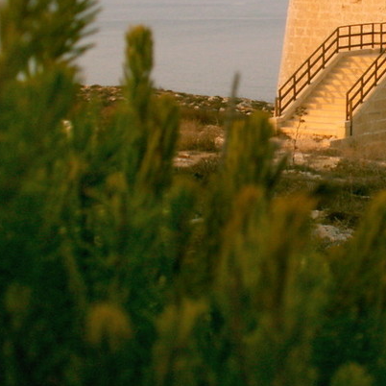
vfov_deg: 15.0
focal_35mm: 116
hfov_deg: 14.8
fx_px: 1463
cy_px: 116
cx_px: 368
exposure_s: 1/125
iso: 50
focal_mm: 8.01
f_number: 5.6
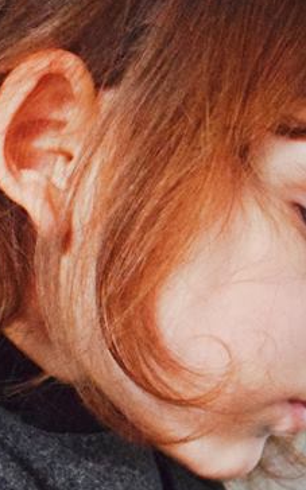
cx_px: 315
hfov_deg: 10.7
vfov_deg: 17.1
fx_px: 1617
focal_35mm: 121
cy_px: 415
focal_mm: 18
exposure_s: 1/60
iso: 4000
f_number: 3.5
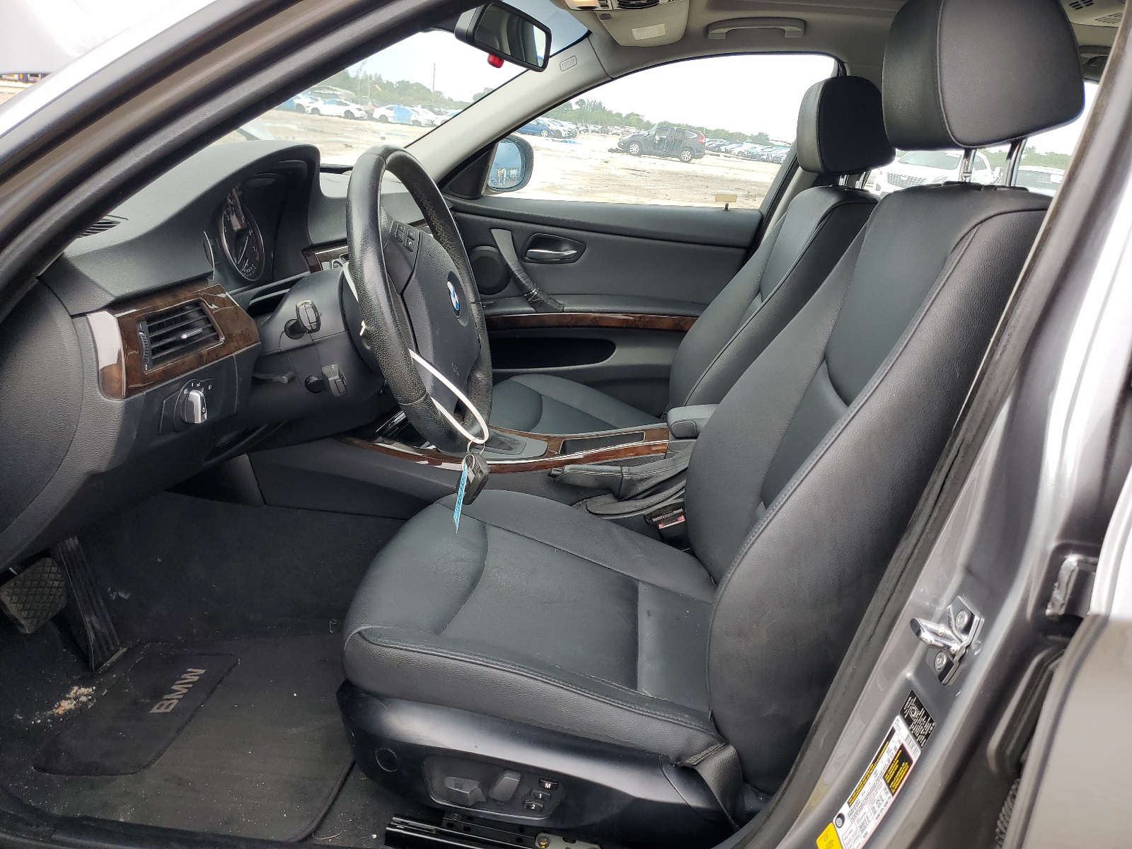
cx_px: 566
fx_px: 850
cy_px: 424
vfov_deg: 53.1
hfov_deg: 67.3
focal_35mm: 26
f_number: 1.5
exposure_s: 1/303
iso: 50
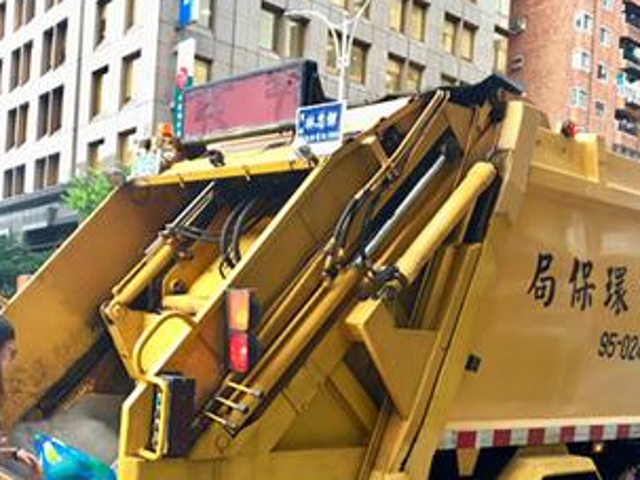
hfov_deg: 41.1
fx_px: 850
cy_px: 353
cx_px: 262
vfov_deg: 31.0
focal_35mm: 46
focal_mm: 4.15
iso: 25
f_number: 2.2
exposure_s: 1/40
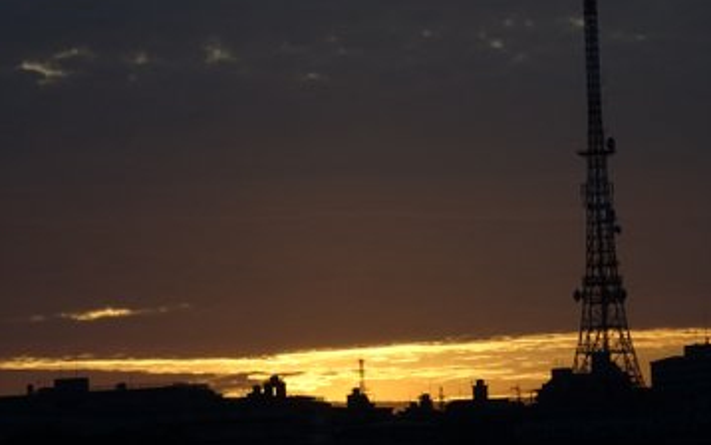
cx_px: 356
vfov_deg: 3.9
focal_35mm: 340
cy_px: 105
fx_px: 6590
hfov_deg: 6.2
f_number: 6.3
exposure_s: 1/500
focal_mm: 40.86
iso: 80
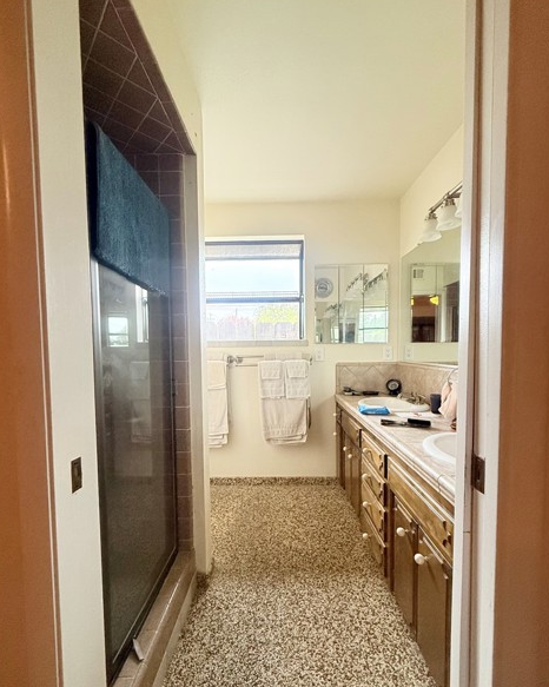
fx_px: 305
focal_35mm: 15
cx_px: 272
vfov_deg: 96.7
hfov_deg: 84.0
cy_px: 366
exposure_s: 1/60
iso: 320
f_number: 2.2
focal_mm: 2.22
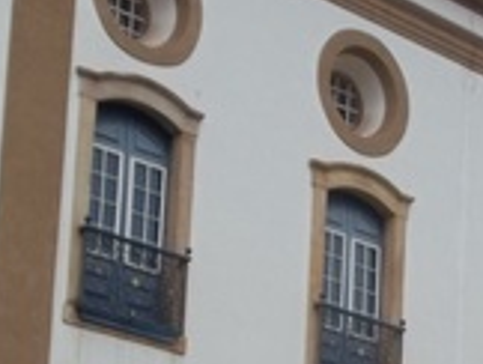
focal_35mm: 130
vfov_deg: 11.1
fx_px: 1817
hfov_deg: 14.8
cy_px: 507
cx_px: 537
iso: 64
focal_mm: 5.9
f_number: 3.3
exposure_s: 1/800
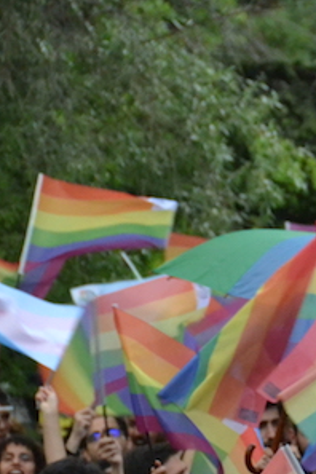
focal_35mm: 708
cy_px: 491
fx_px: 9321
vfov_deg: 2.9
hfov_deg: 1.9
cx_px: 554
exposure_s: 1/125
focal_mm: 140
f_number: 6
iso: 2500
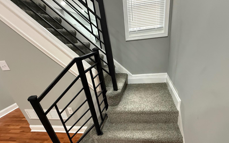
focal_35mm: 19
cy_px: 104
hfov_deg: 87.8
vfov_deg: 59.6
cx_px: 125
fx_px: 119
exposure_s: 1/60
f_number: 2.2
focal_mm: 2.22
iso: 500
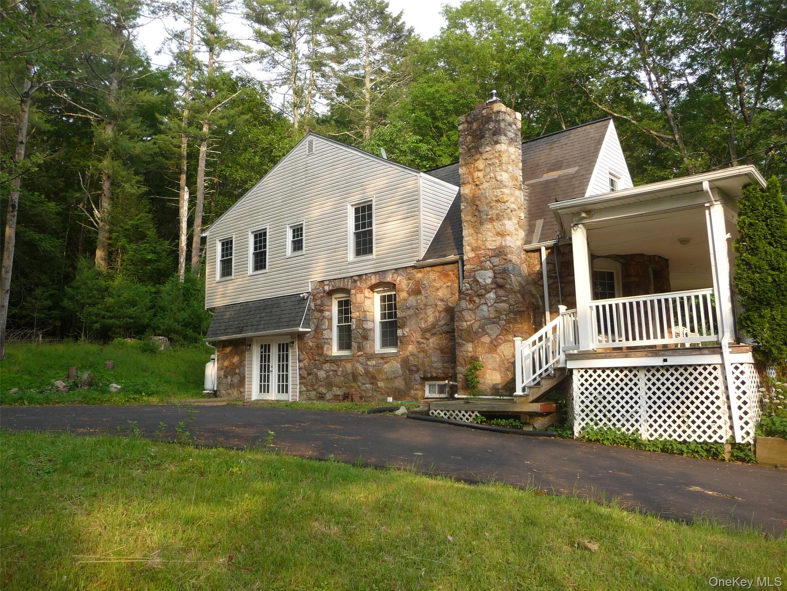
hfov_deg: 61.7
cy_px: 296
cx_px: 394
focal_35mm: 29
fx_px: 659
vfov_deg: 48.2
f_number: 3.3
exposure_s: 1/200
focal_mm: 4.7
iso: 100
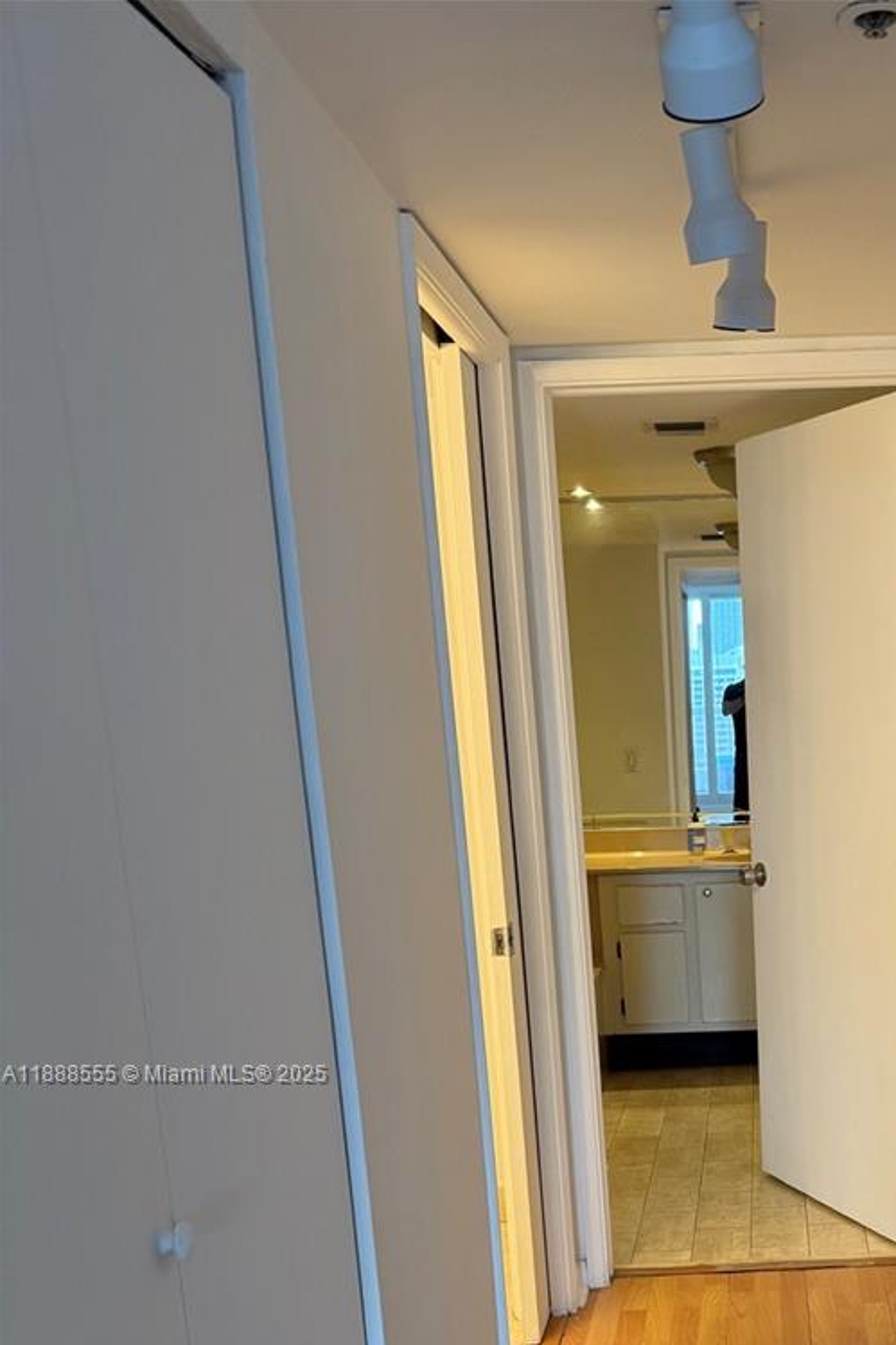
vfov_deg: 46.0
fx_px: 1494
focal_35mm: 40
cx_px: 806
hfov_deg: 31.8
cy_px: 1076
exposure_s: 1/60
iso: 125
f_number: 1.78
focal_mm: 6.76
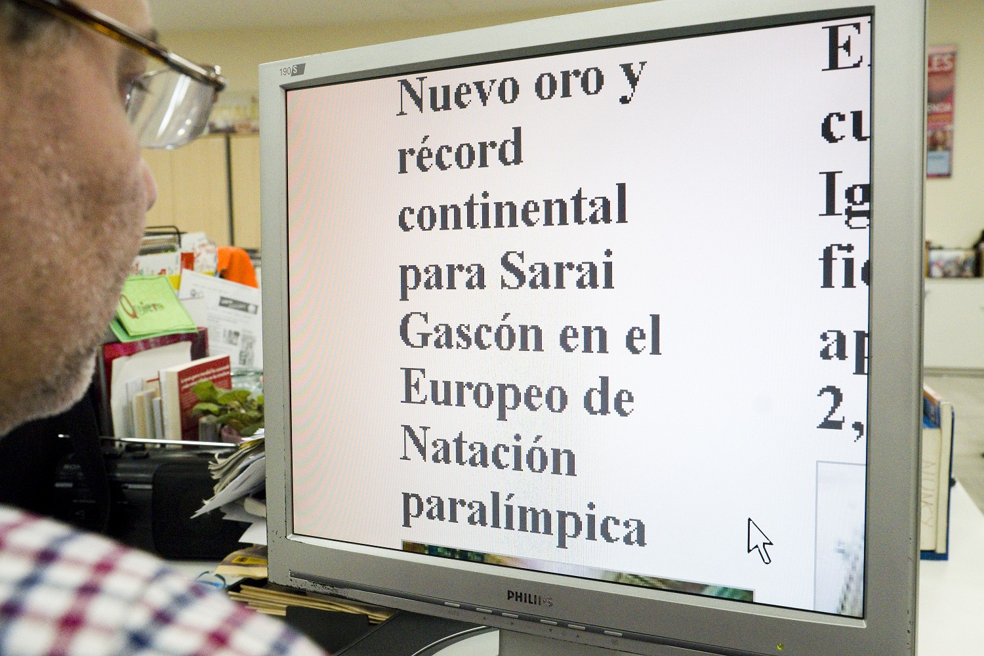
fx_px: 1066
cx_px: 492
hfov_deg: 49.6
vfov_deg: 34.2
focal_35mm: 39
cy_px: 328
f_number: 7.1
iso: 2500
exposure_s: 1/100
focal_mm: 26
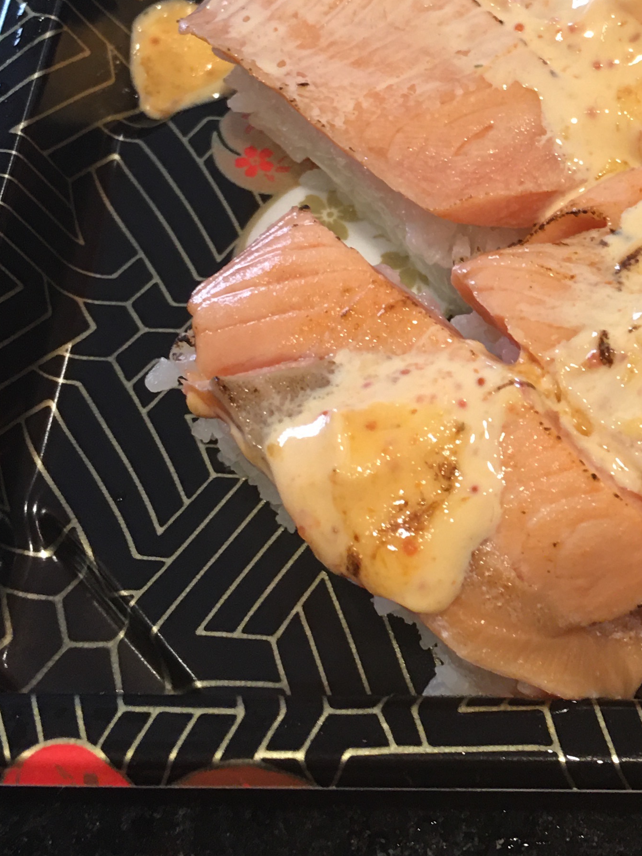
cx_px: 691
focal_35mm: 65
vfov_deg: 29.6
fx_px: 1608
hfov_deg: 21.5
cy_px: 278
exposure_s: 1/15
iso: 40
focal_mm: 4.15
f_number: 2.2
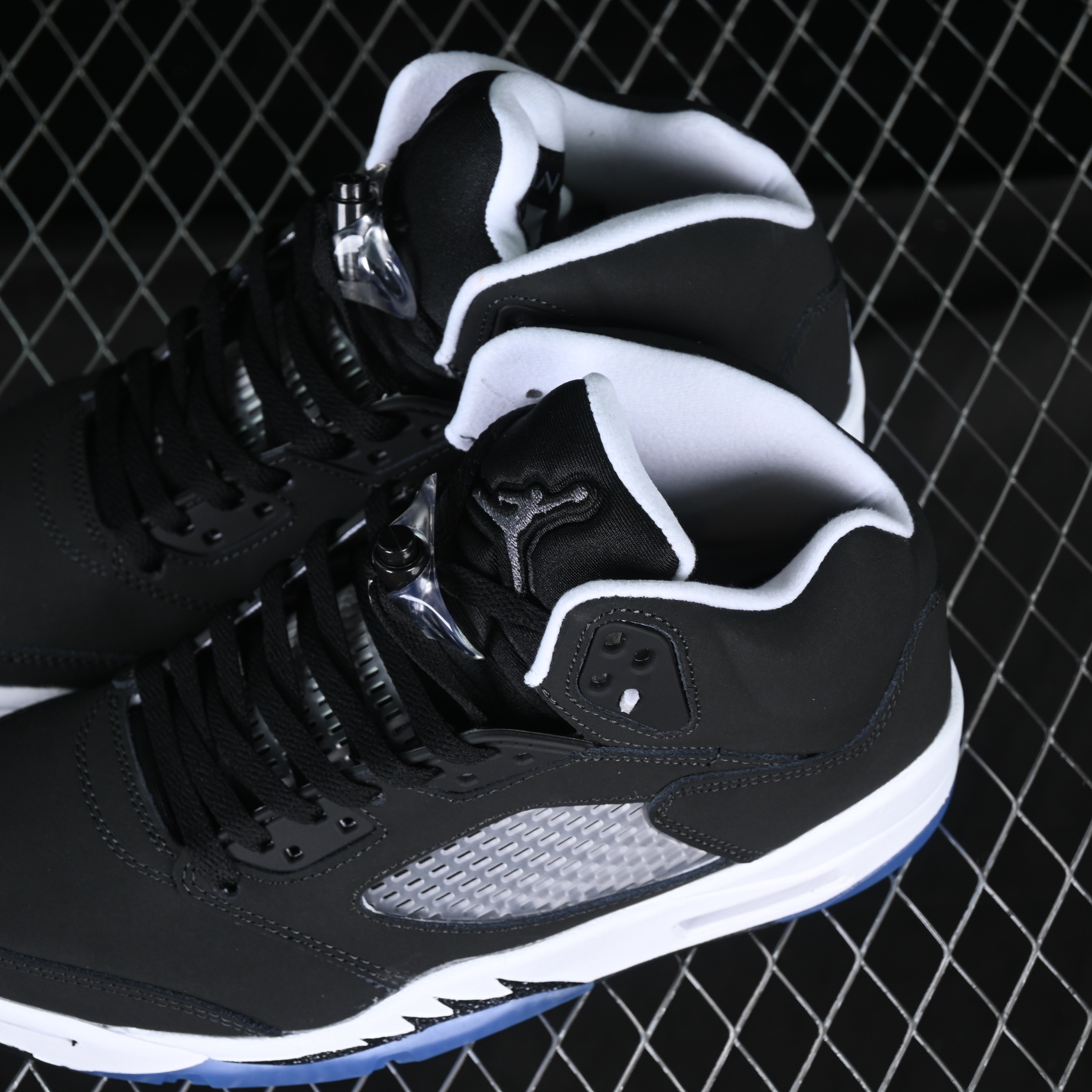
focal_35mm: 96
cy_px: 546
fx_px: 3426
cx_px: 388
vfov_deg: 18.1
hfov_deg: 18.1
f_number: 6.3
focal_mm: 50
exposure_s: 1/50
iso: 160
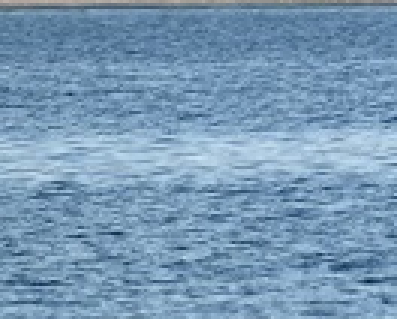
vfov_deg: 0.8
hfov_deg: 1.0
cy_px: -566
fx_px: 23805
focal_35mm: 2023
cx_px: 1032
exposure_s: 1/1000
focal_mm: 300
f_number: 5.6
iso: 180
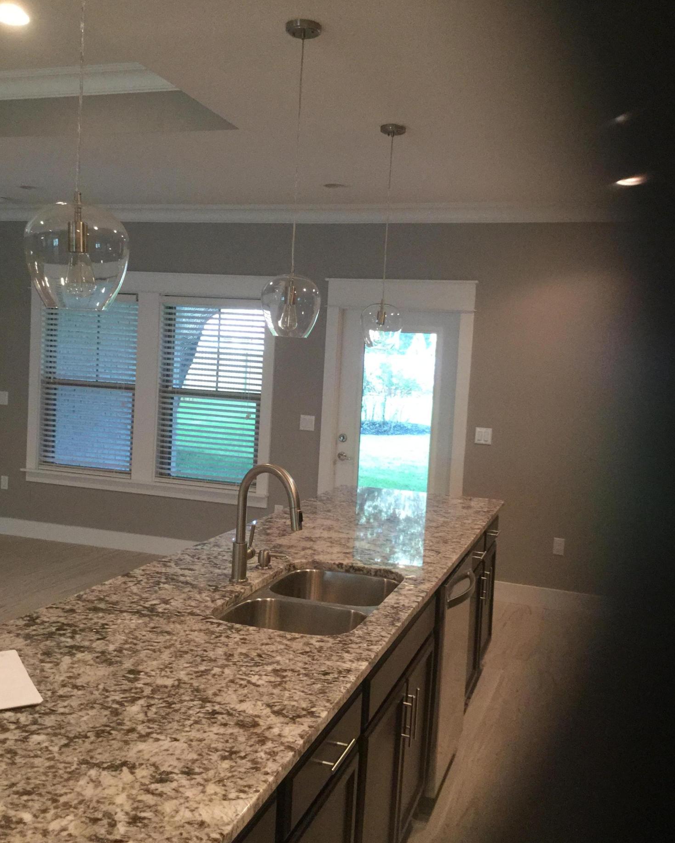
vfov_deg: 54.2
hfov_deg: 44.5
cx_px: 337
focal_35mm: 33
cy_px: 422
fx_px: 824
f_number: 2.4
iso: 200
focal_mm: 3.3
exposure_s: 1/30
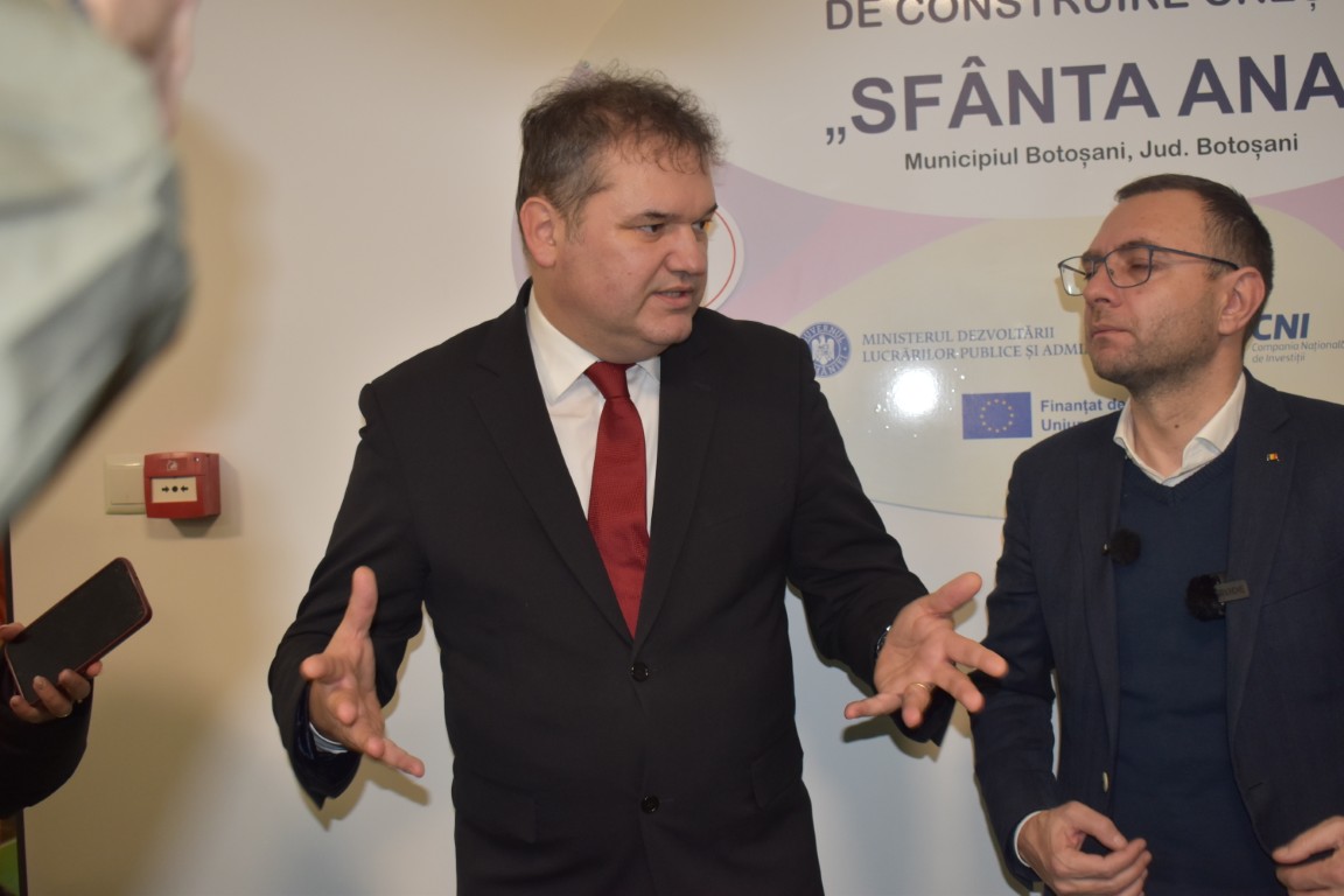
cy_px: 448
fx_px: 1568
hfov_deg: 46.4
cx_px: 672
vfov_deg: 31.9
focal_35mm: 42
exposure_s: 1/100
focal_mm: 28
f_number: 5
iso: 800
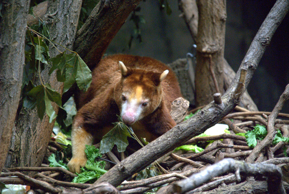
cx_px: 144
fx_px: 2412
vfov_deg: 4.6
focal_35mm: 300
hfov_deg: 6.9
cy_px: 97
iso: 3200
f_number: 6.3
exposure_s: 1/125
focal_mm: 200
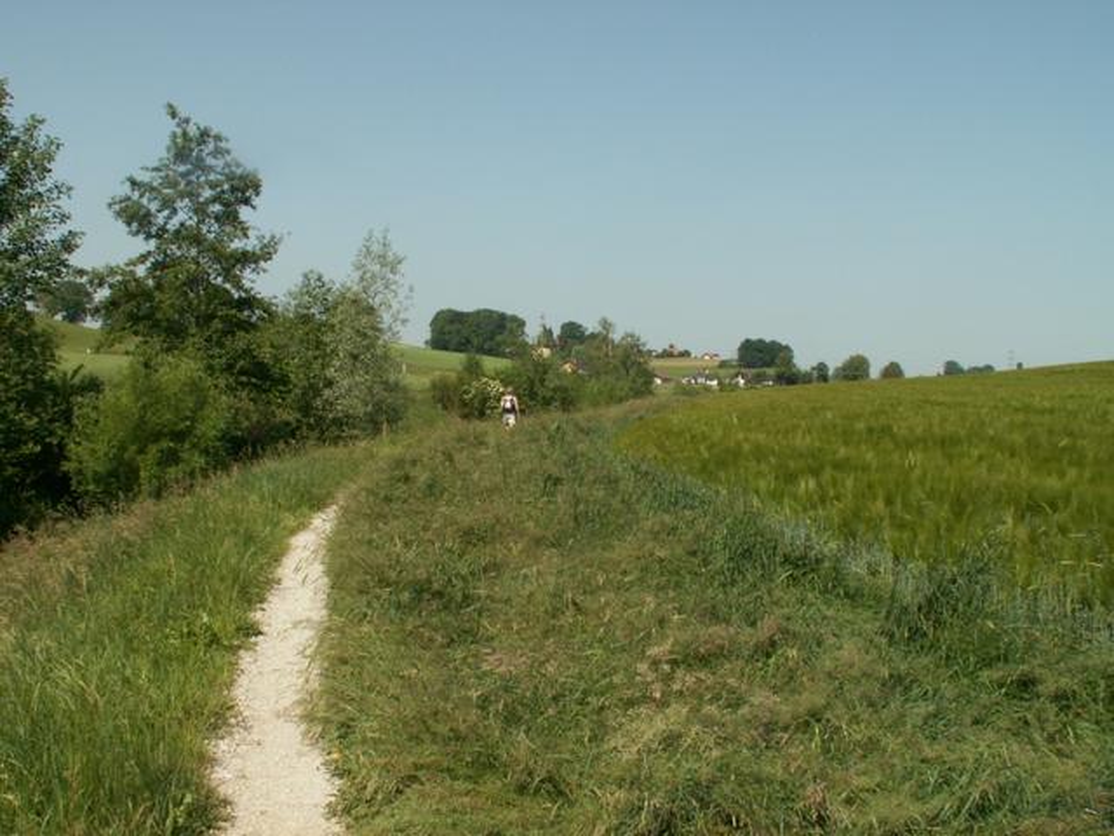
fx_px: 1126
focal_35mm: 35
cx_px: 557
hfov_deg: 52.6
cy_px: 418
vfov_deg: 40.7
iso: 50
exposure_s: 1/160
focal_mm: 5.86
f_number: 8
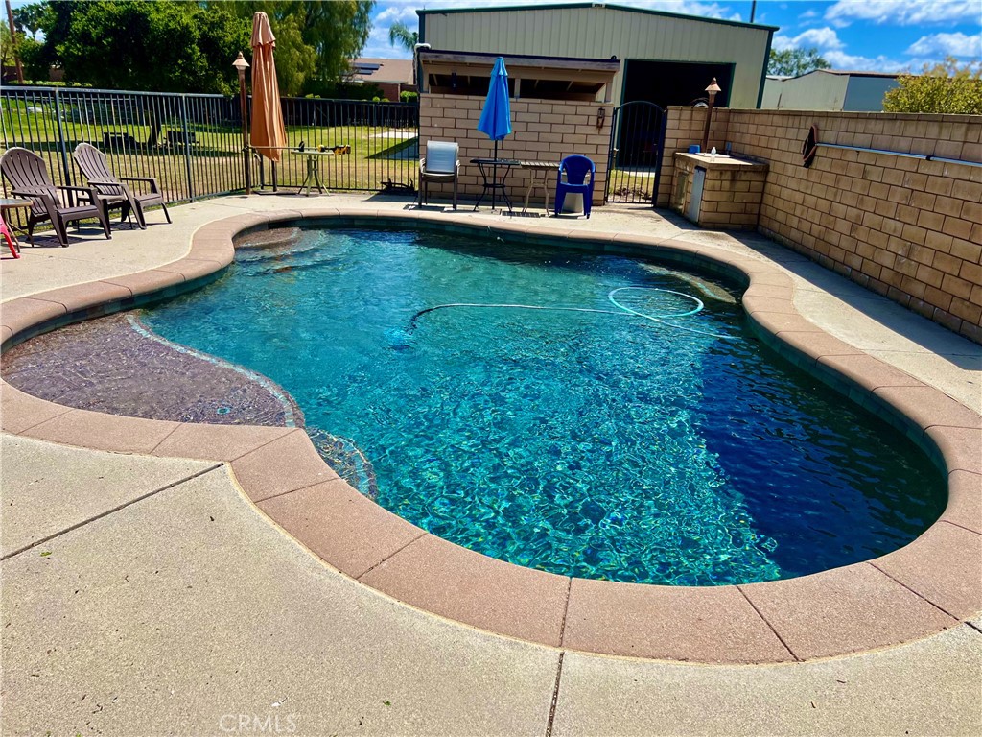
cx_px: 491
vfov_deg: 53.1
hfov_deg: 67.3
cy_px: 368
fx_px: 738
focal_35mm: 26
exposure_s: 1/5587
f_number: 1.5
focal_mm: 5.7
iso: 50
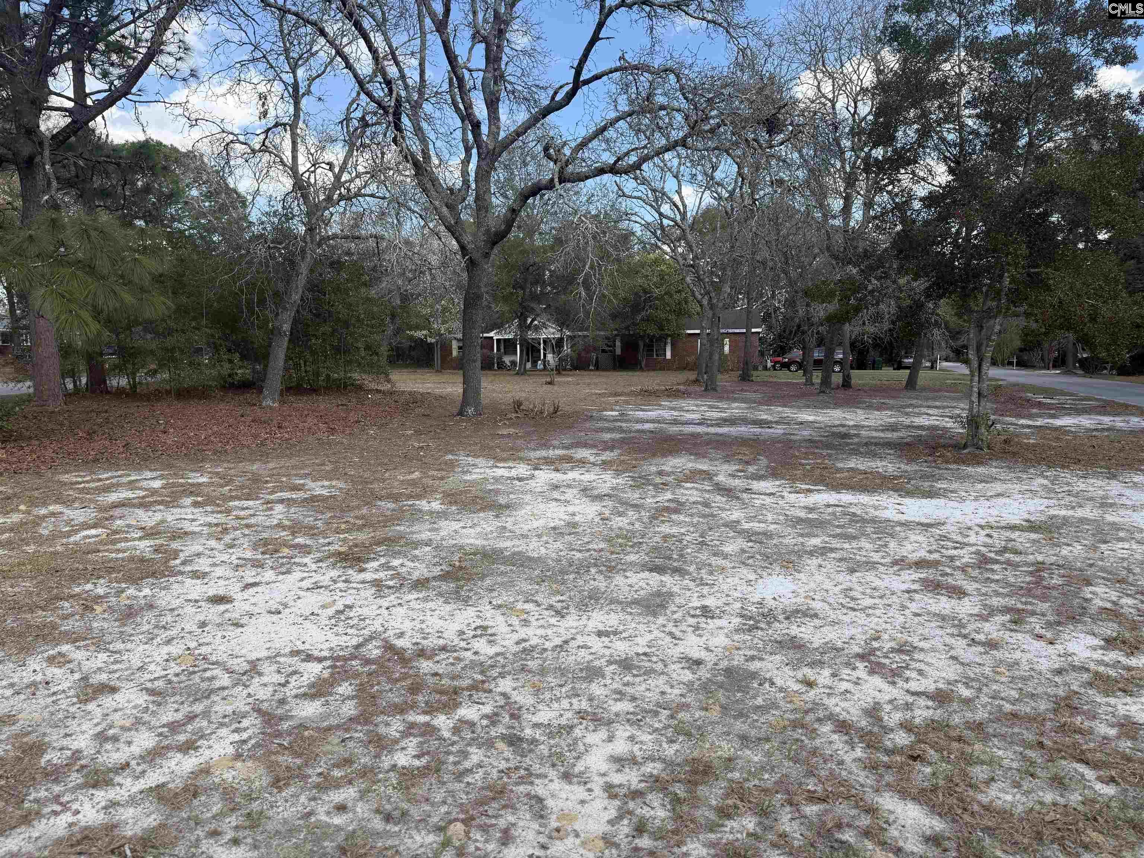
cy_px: 429
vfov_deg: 56.8
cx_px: 572
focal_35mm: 24
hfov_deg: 71.6
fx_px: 793
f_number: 1.78
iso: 100
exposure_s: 1/2000
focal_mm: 6.76
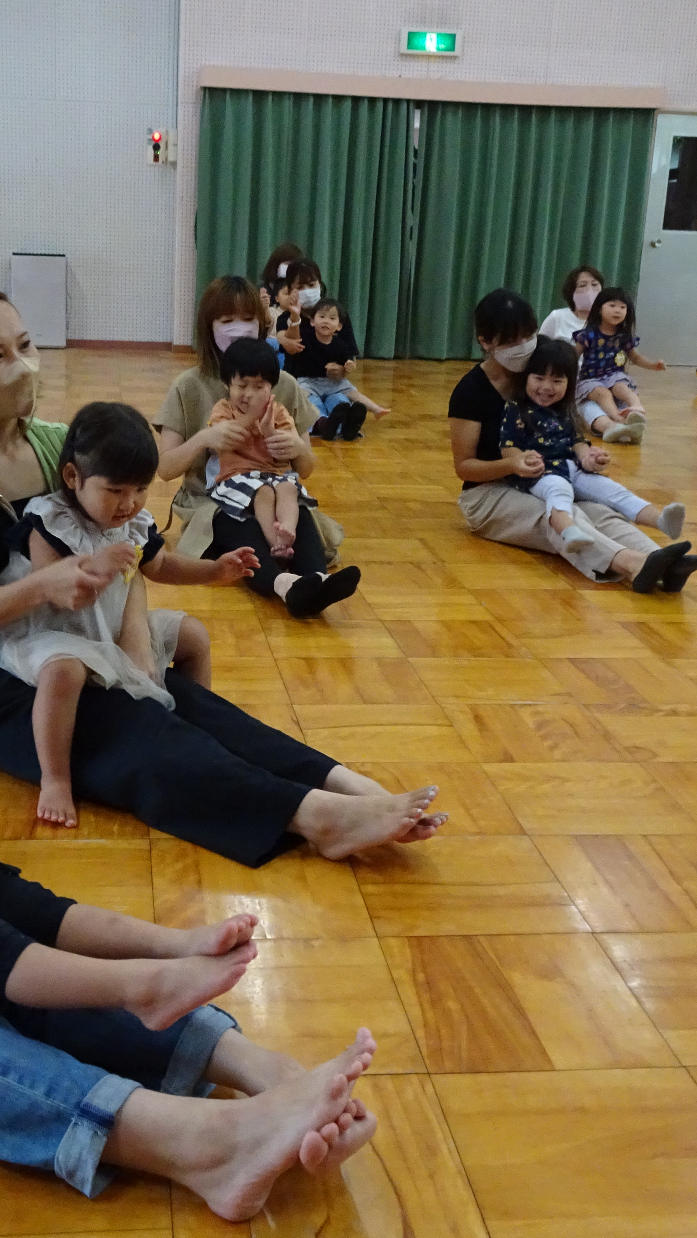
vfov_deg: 51.6
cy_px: 605
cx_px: 235
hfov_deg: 30.2
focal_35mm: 39
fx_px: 1281
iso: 640
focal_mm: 4.1
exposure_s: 1/100
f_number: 3.5
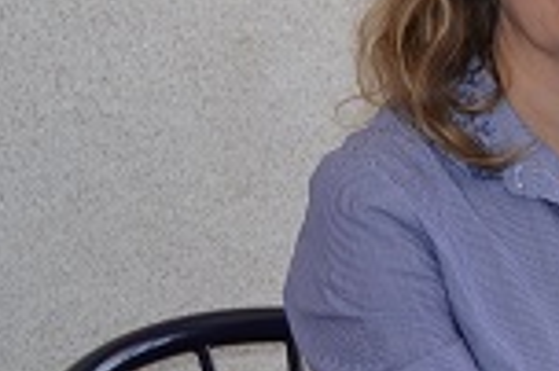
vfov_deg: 9.4
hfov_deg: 13.3
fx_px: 2265
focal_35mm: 146
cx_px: 837
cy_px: 114
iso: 500
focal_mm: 32
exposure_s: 1/60
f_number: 4.5
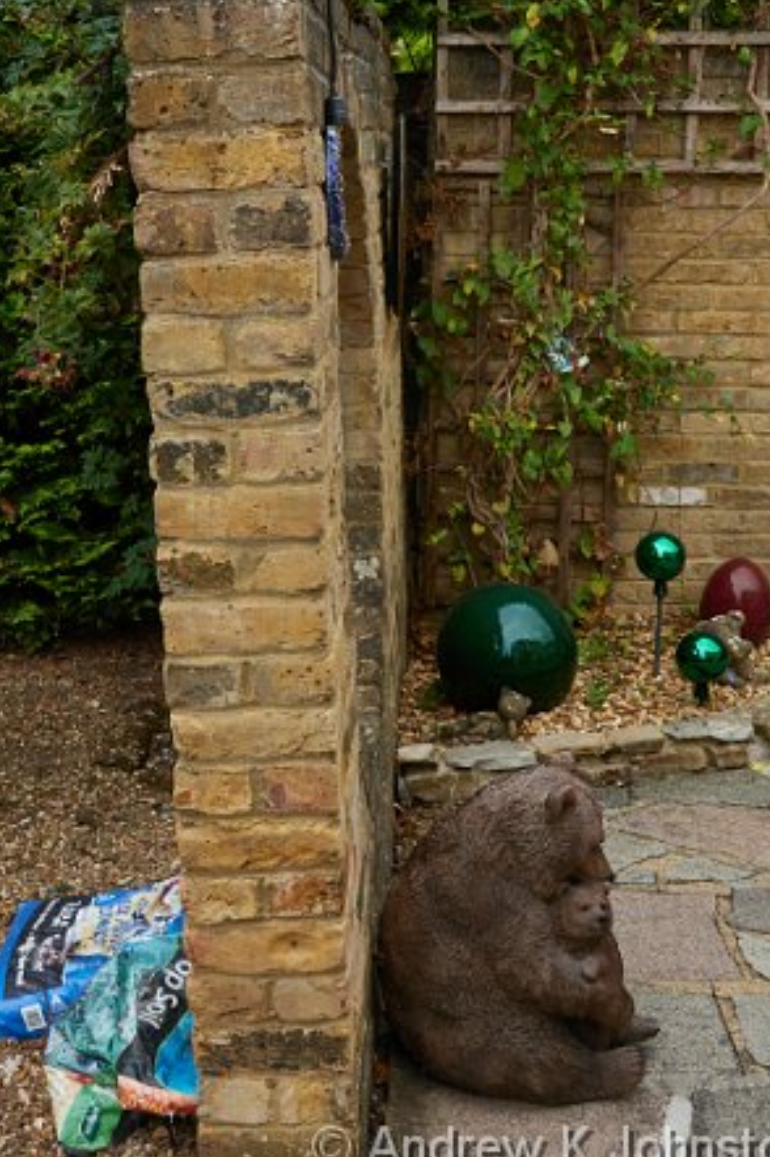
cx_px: 340
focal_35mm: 53
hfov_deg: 25.5
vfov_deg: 37.4
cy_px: 450
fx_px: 1703
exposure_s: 1/100
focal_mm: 14.4
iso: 100
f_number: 5.6
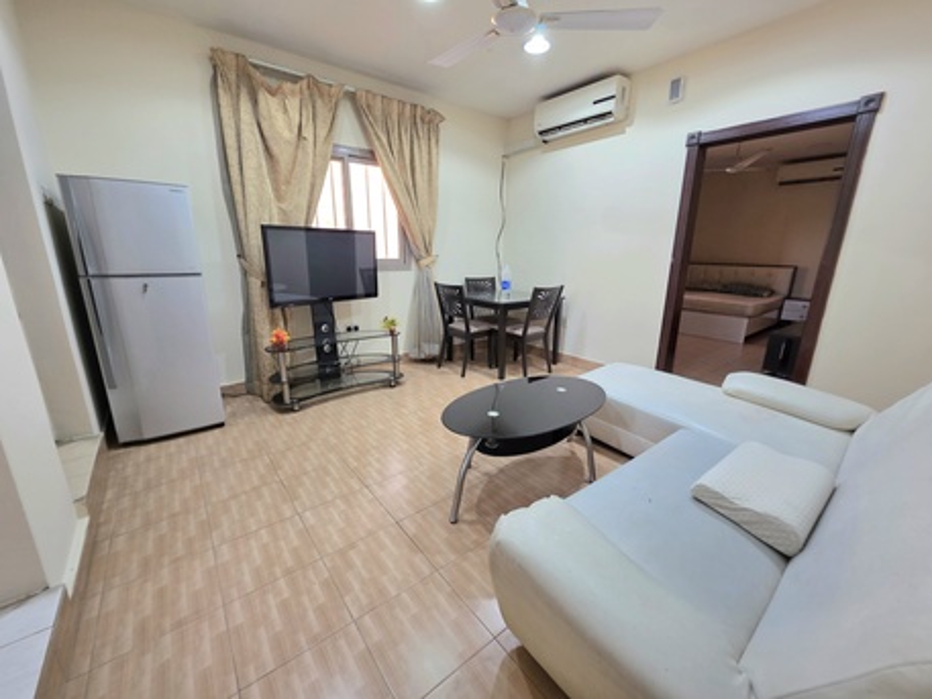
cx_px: 466
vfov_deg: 89.9
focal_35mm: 13
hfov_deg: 106.2
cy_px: 350
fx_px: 350
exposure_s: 1/101
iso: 125
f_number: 1.9
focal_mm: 2.2
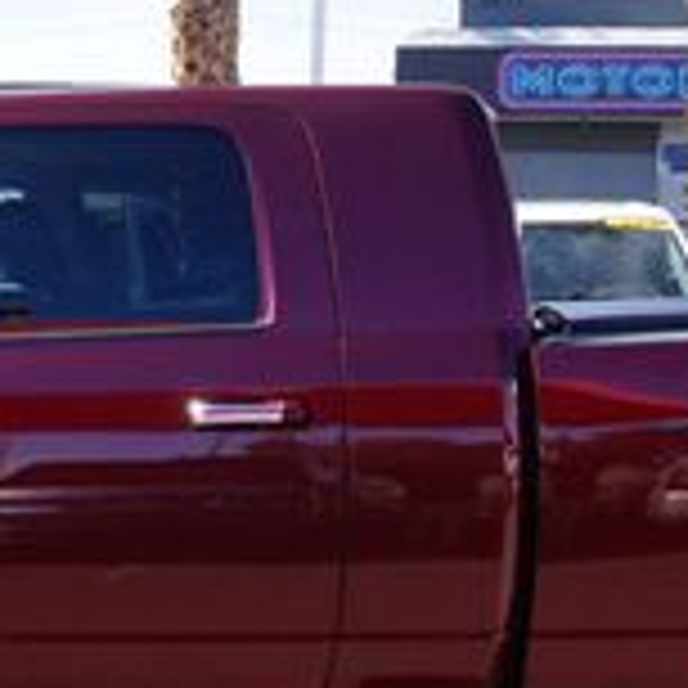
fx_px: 1911
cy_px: 540
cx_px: 252
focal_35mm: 85
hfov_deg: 20.4
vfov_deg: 20.2
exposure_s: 1/80
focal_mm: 16
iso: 100
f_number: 10
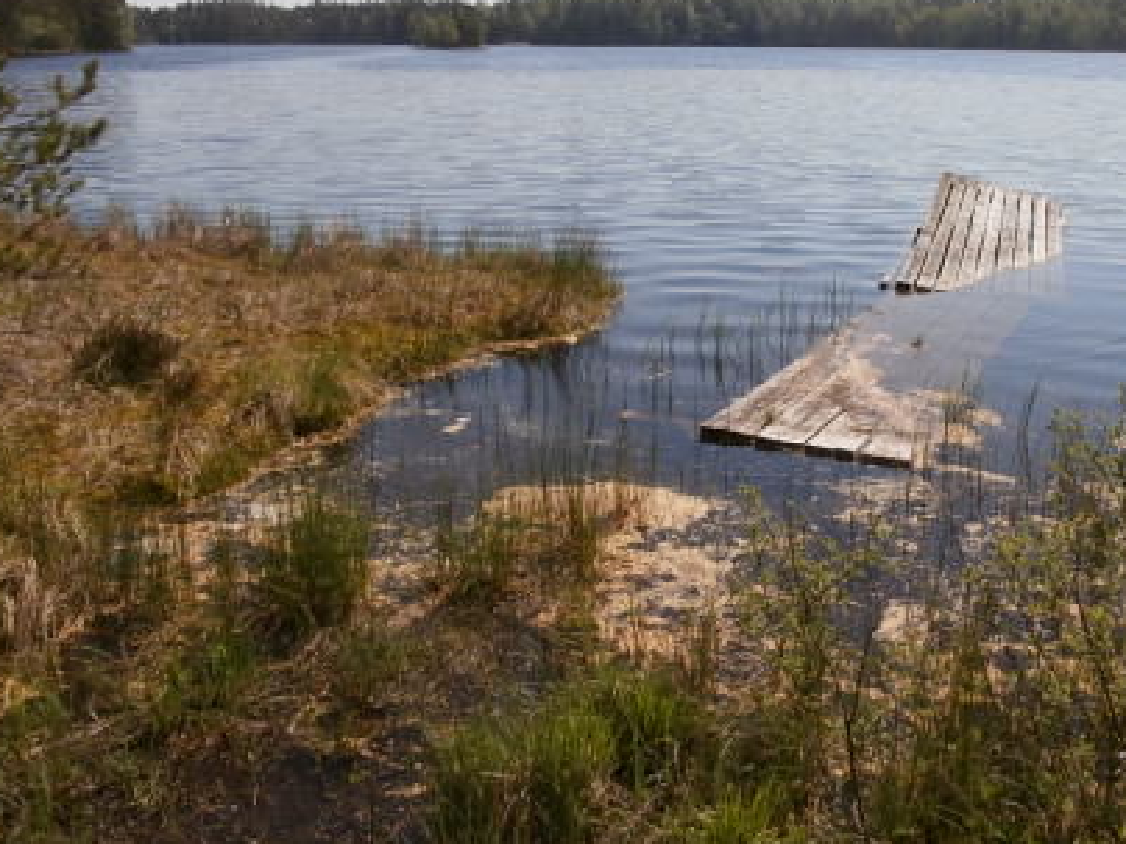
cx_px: 672
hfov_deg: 48.7
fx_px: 1236
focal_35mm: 38
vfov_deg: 37.4
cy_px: 292
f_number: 7.9
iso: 100
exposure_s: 1/250
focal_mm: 4.2
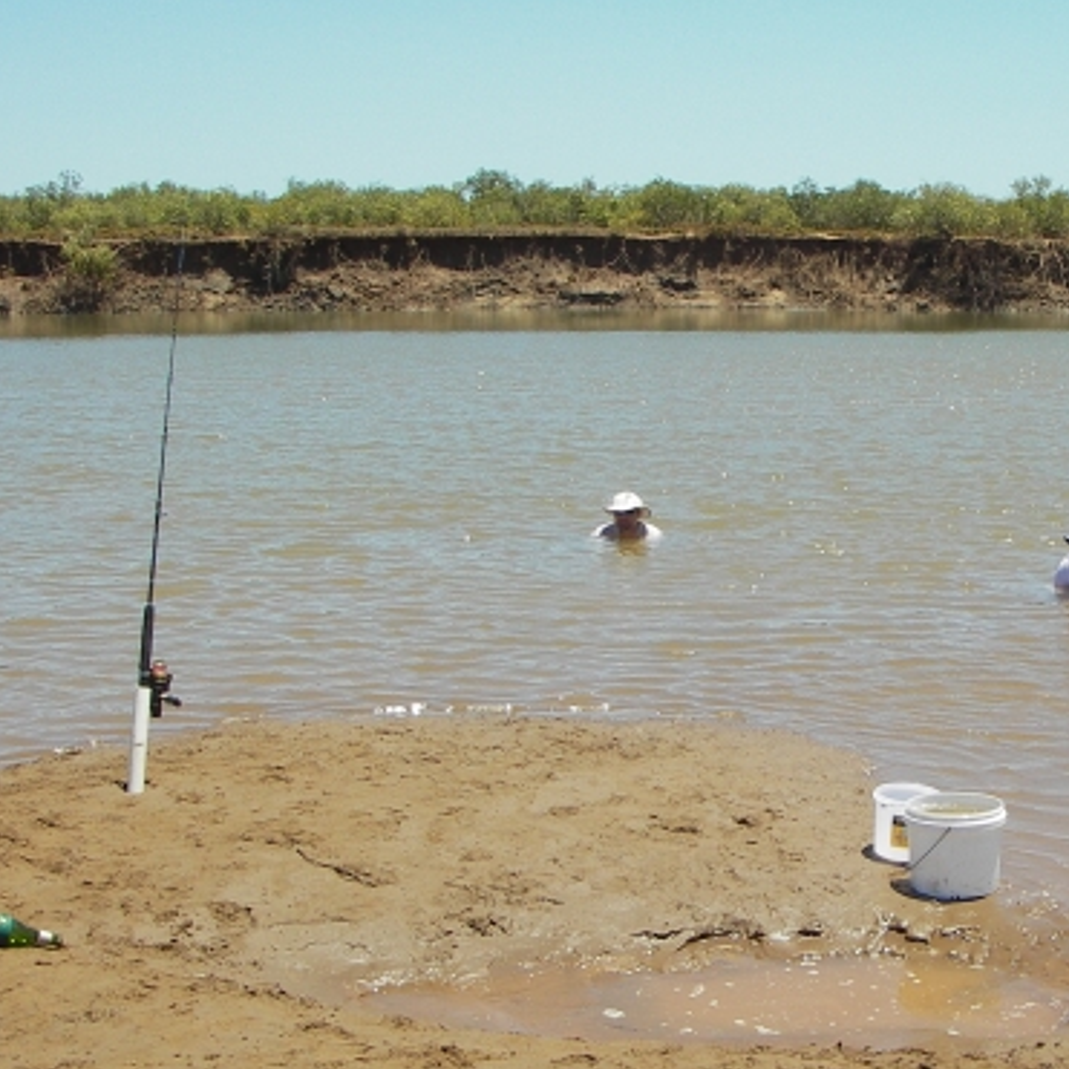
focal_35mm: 58
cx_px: 775
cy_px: 533
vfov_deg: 29.6
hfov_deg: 29.2
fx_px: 2026
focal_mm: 6.3
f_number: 6.6
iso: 50
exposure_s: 1/200
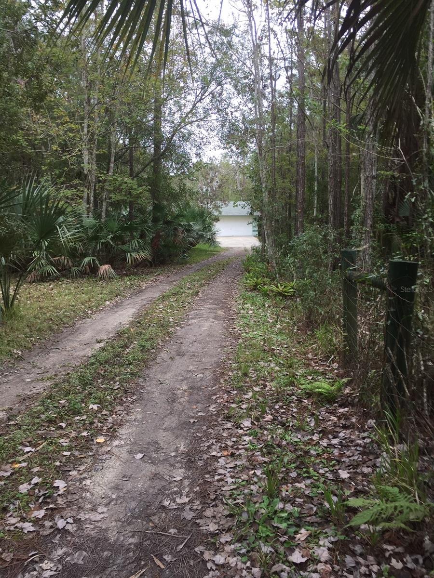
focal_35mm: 29
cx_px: 217
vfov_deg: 61.7
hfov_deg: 48.2
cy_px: 289
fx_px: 485
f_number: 2.2
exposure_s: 1/225
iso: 32
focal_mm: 4.15
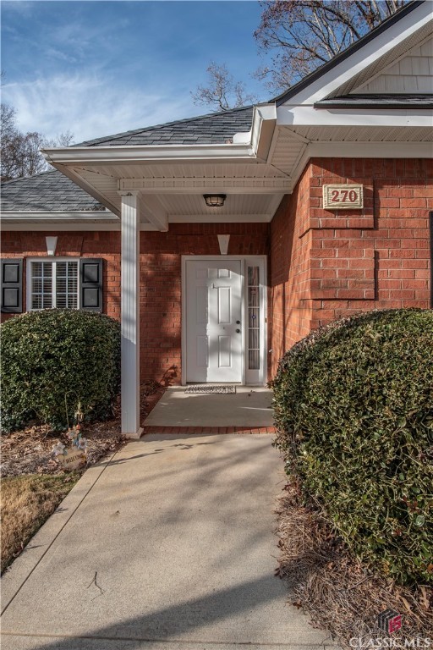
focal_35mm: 20
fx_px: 361
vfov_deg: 84.0
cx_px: 216
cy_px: 325
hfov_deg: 61.9
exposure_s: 1/400
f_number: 8
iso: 200
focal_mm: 20
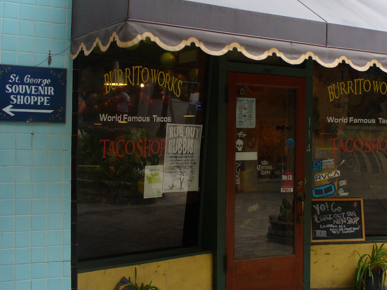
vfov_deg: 25.2
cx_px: 279
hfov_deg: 32.7
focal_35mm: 58
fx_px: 648
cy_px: 123
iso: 80
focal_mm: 6.1
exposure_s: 1/250
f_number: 2.8
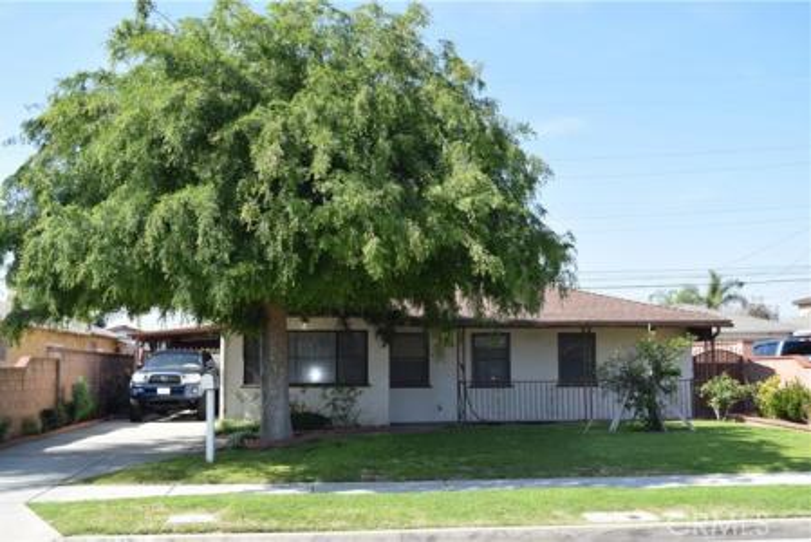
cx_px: 406
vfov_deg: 33.1
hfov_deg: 47.9
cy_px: 271
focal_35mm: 40
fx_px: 913
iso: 100
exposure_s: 1/200
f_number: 7.1
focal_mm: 27
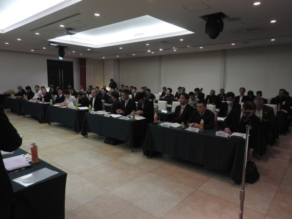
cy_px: 110
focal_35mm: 24
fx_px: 202
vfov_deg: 56.8
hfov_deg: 71.6
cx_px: 146
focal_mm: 4.3
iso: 160
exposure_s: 1/30
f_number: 3.3
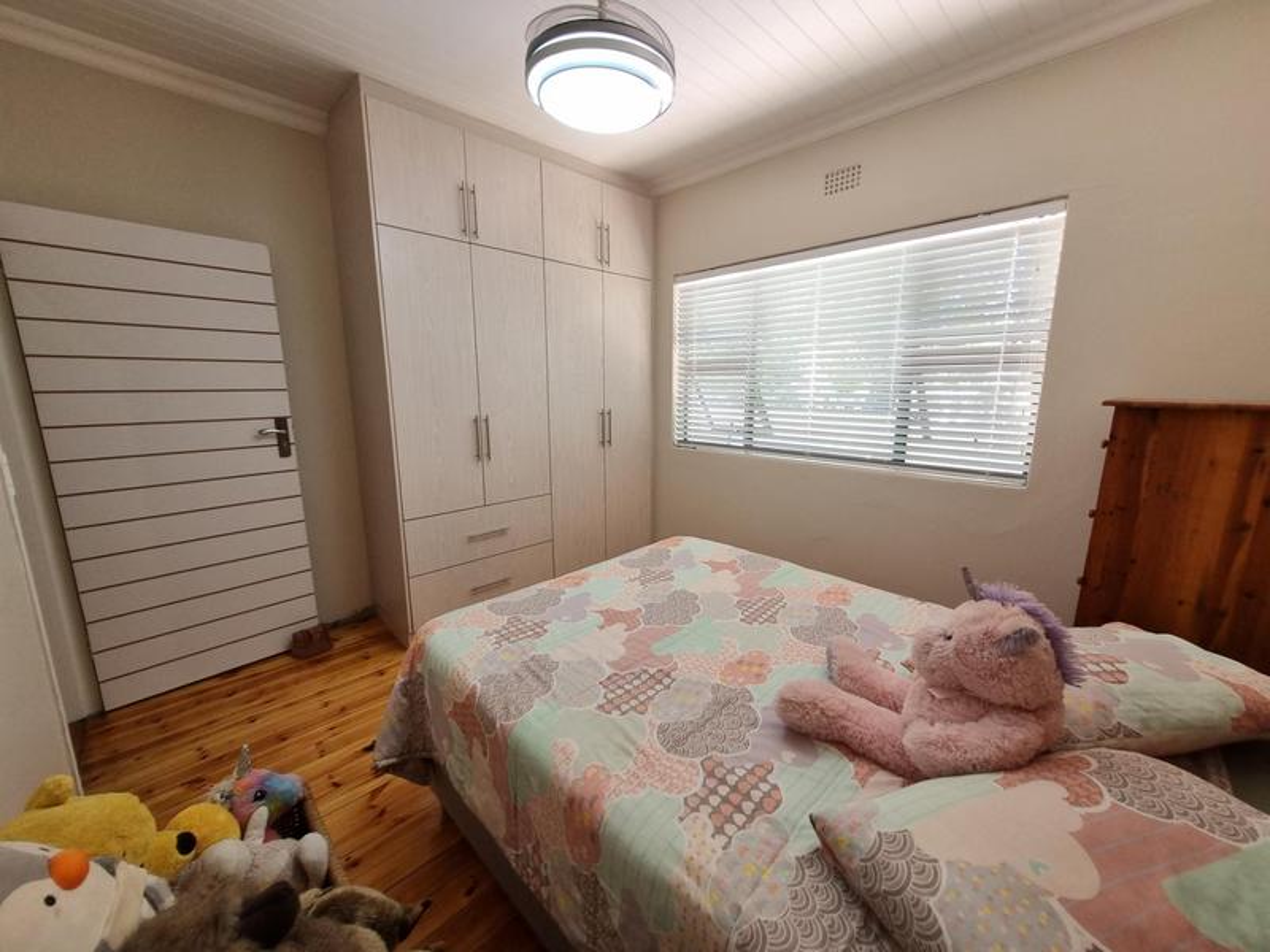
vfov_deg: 89.9
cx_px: 635
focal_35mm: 13
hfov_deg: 106.2
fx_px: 477
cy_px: 476
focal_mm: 1.74
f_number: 2.2
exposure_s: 1/50
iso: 80
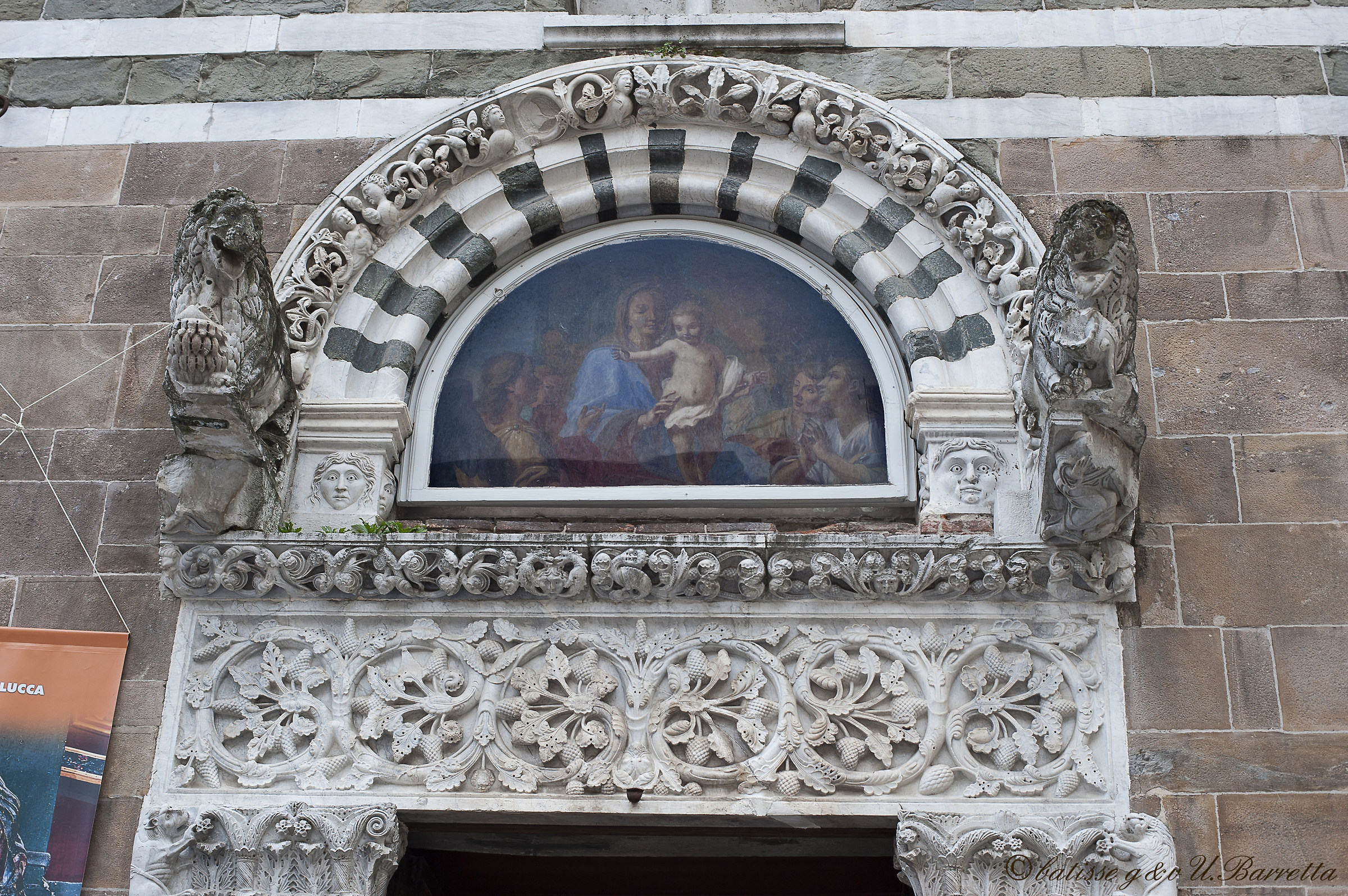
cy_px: 448
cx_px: 674
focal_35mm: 55
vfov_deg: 24.6
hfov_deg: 36.3
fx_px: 2058
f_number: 4
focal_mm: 55
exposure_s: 1/80
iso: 220
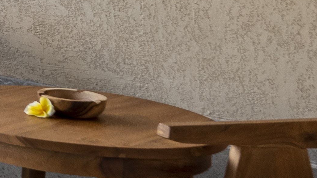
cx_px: -531
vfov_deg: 9.7
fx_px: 1009
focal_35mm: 120
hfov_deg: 12.3
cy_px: -122
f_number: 8
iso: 100
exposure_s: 1/320
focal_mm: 20
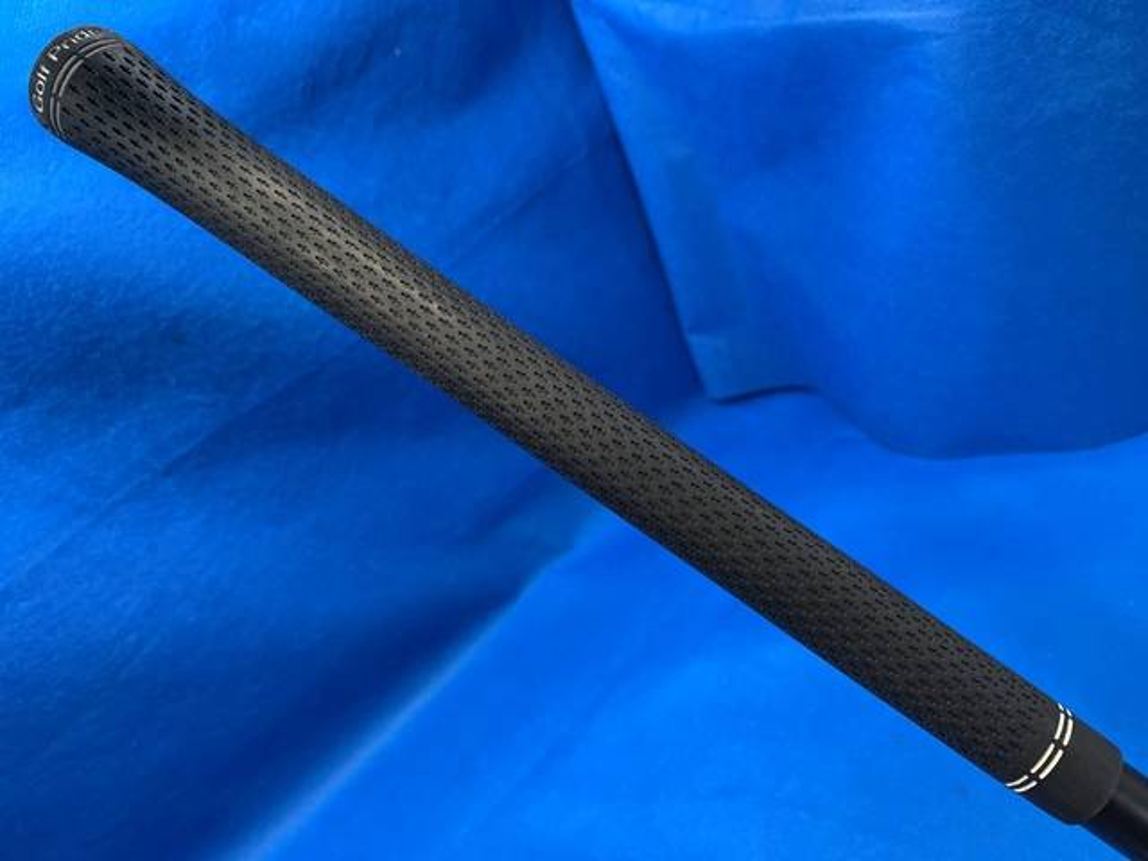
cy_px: 430
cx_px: 574
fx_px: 862
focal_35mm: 26
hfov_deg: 67.3
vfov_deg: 53.1
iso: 160
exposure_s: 1/60
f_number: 1.8
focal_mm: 4.25
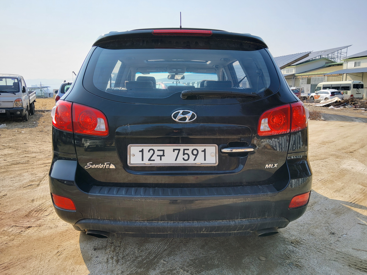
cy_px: 138
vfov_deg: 53.1
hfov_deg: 67.3
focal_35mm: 26
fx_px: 276
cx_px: 184
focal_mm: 3.98
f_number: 1.8
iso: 12
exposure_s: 1/503
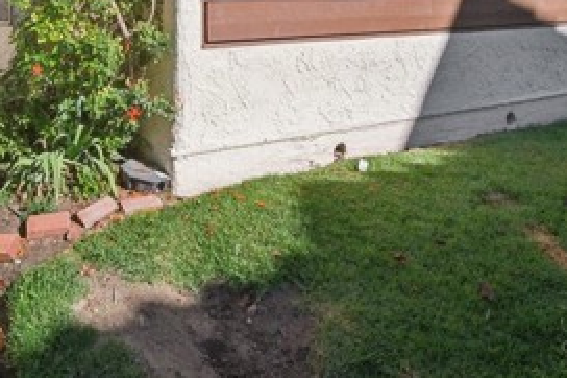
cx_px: 198
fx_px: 519
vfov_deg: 35.7
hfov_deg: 56.3
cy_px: -8
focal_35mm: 33
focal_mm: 9
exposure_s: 1/240
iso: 160
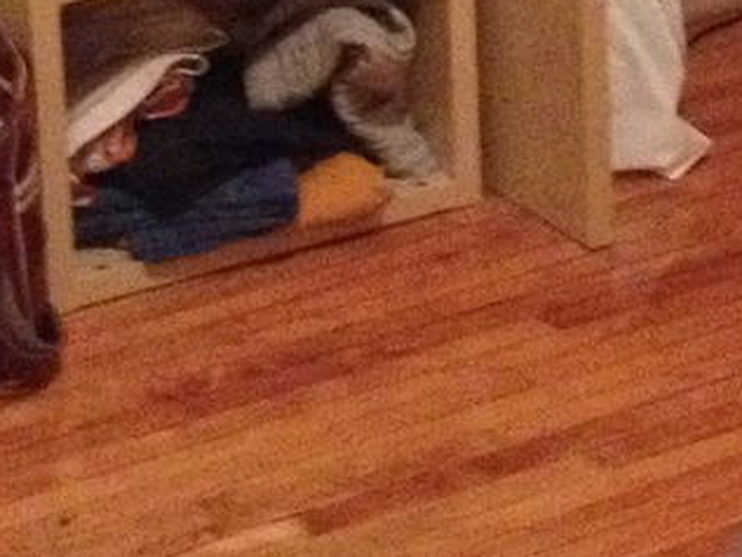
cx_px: 575
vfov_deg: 8.1
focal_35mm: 177
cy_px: -407
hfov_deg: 11.1
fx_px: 3794
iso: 800
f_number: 2.4
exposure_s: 1/15
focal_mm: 4.28
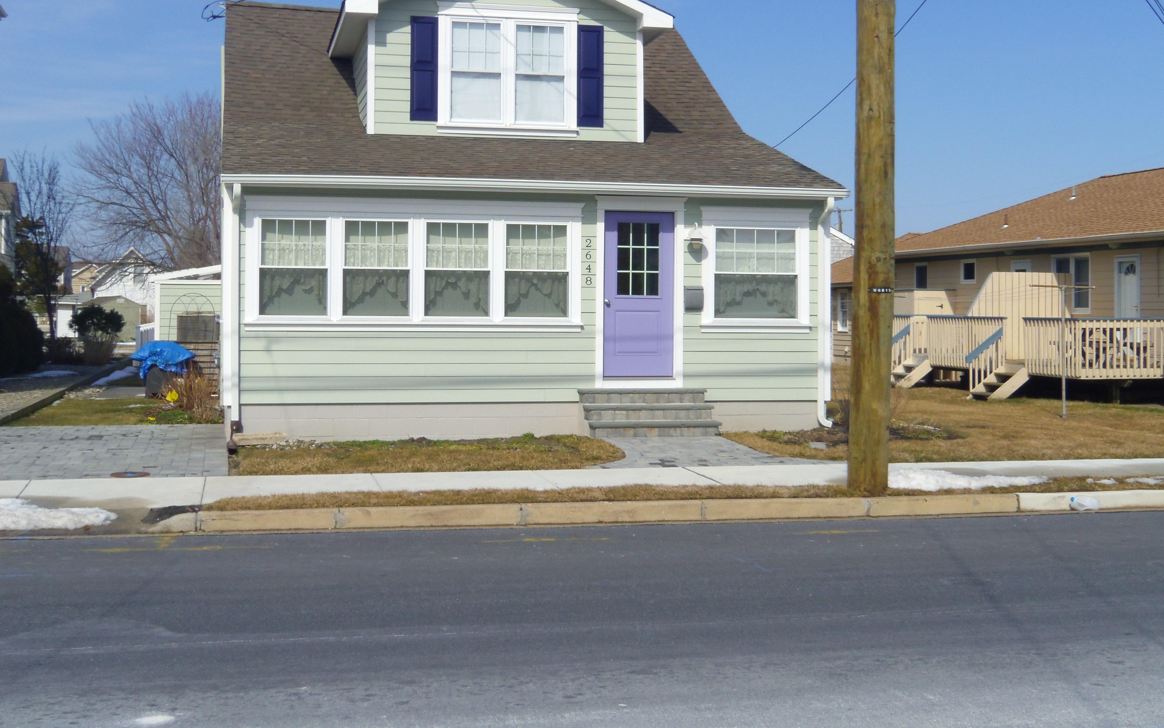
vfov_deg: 26.8
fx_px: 1523
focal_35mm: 48
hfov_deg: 41.8
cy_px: 304
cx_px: 584
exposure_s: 1/80
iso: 64
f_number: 12.6
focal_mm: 8.4
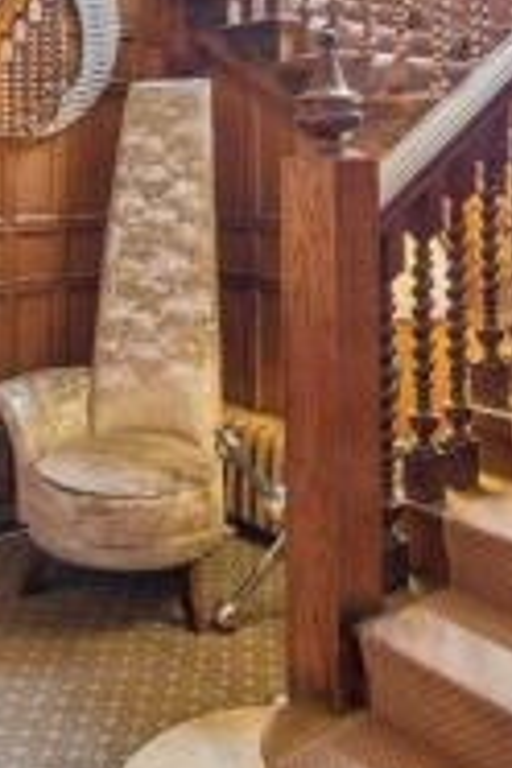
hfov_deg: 32.0
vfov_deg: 45.1
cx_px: 120
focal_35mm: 41
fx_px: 875
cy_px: 155
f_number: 5
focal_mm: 16
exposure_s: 1/50
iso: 2000
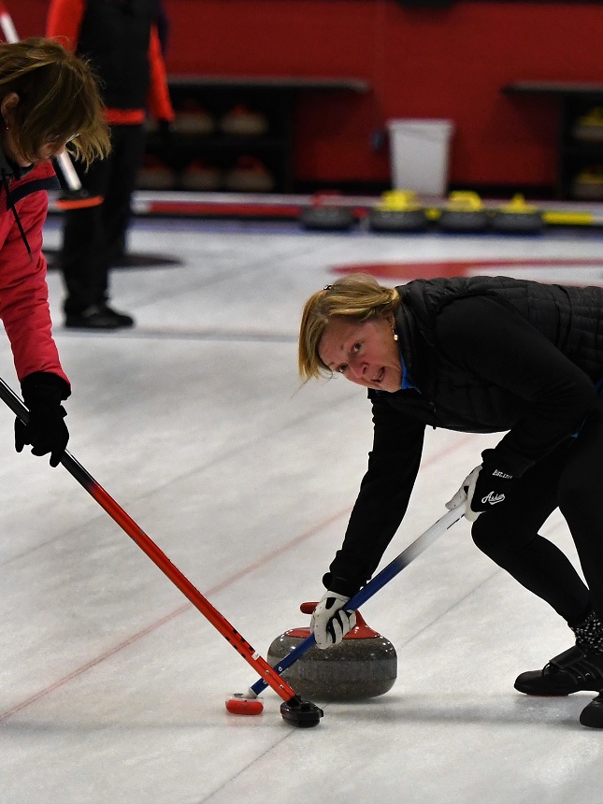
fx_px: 5853
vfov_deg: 7.9
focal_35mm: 252
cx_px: 330
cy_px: 402
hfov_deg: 5.9
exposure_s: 1/1000
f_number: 2.8
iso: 3200
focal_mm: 116
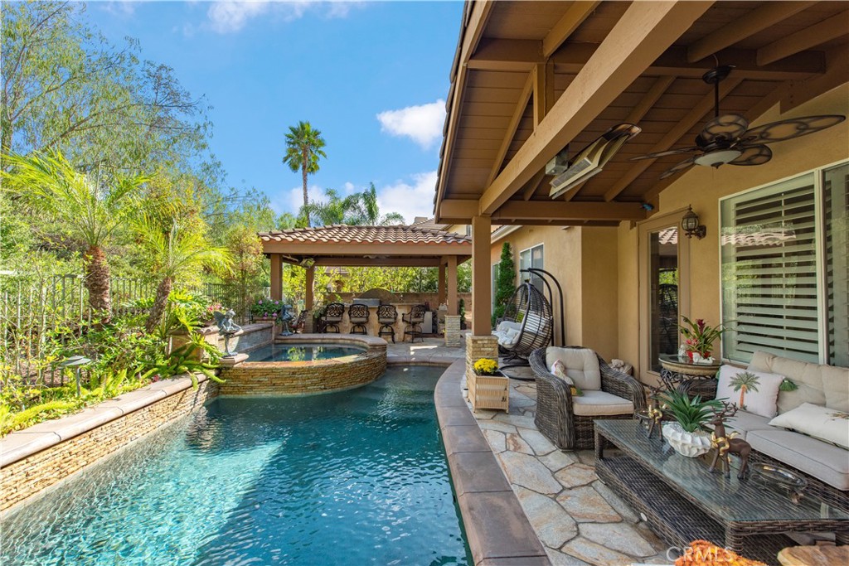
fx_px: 330
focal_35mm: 14
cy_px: 283
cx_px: 424
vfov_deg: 81.2
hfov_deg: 104.2
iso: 250
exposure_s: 1/250
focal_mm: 14
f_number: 8
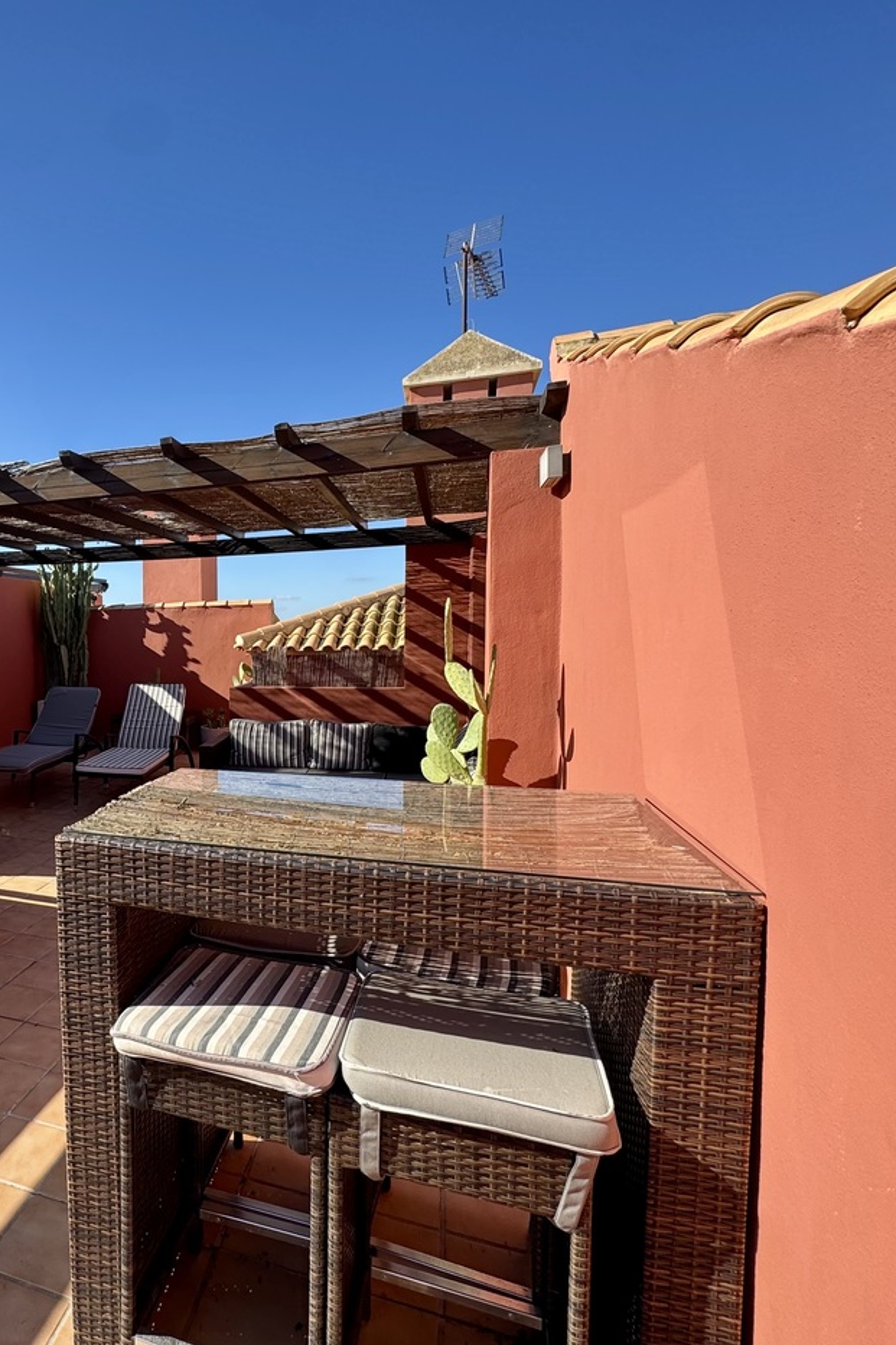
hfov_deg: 56.6
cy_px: 687
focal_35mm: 20
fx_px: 747
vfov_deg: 84.0
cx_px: 159
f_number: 2.2
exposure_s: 1/910
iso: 40
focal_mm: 2.22
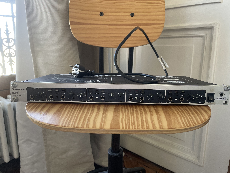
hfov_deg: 67.3
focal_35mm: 26
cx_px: 115
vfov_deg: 53.1
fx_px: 173
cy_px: 86
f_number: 1.6
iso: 125
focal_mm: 4.2
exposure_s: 1/121
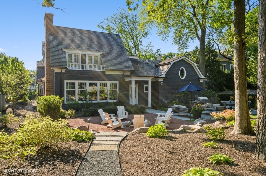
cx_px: 133
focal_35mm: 24
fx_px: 181
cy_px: 88
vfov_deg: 52.1
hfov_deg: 72.7
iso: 200
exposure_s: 1/90
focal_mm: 24.5
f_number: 9.5
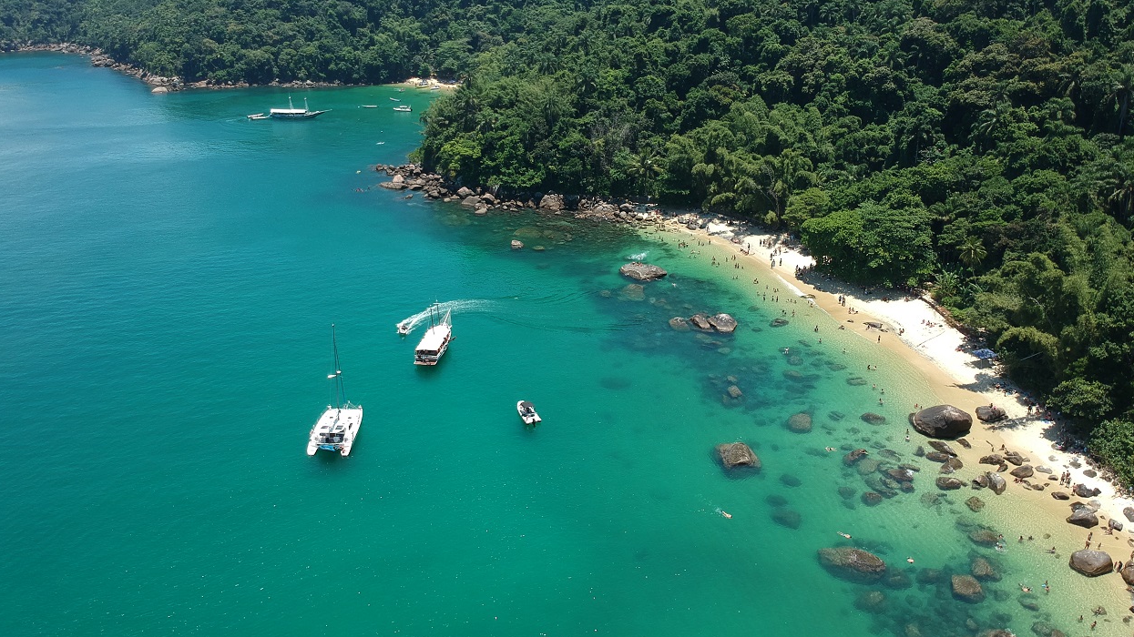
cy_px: 242
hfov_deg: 67.9
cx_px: 559
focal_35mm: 28
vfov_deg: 41.2
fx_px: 842
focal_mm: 4.49
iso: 100
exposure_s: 1/800
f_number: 2.6
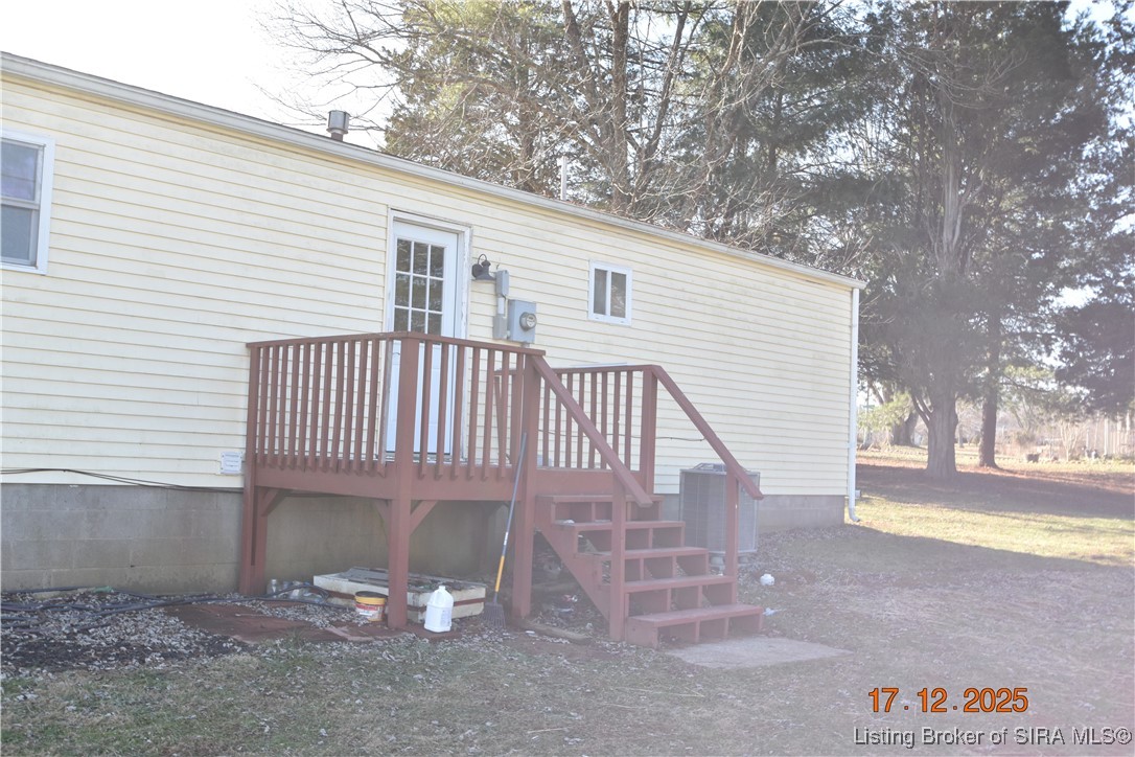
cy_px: 378
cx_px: 568
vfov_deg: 36.9
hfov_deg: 53.1
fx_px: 1135
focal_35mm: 36
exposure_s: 1/250
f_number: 8
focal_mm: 24
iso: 400
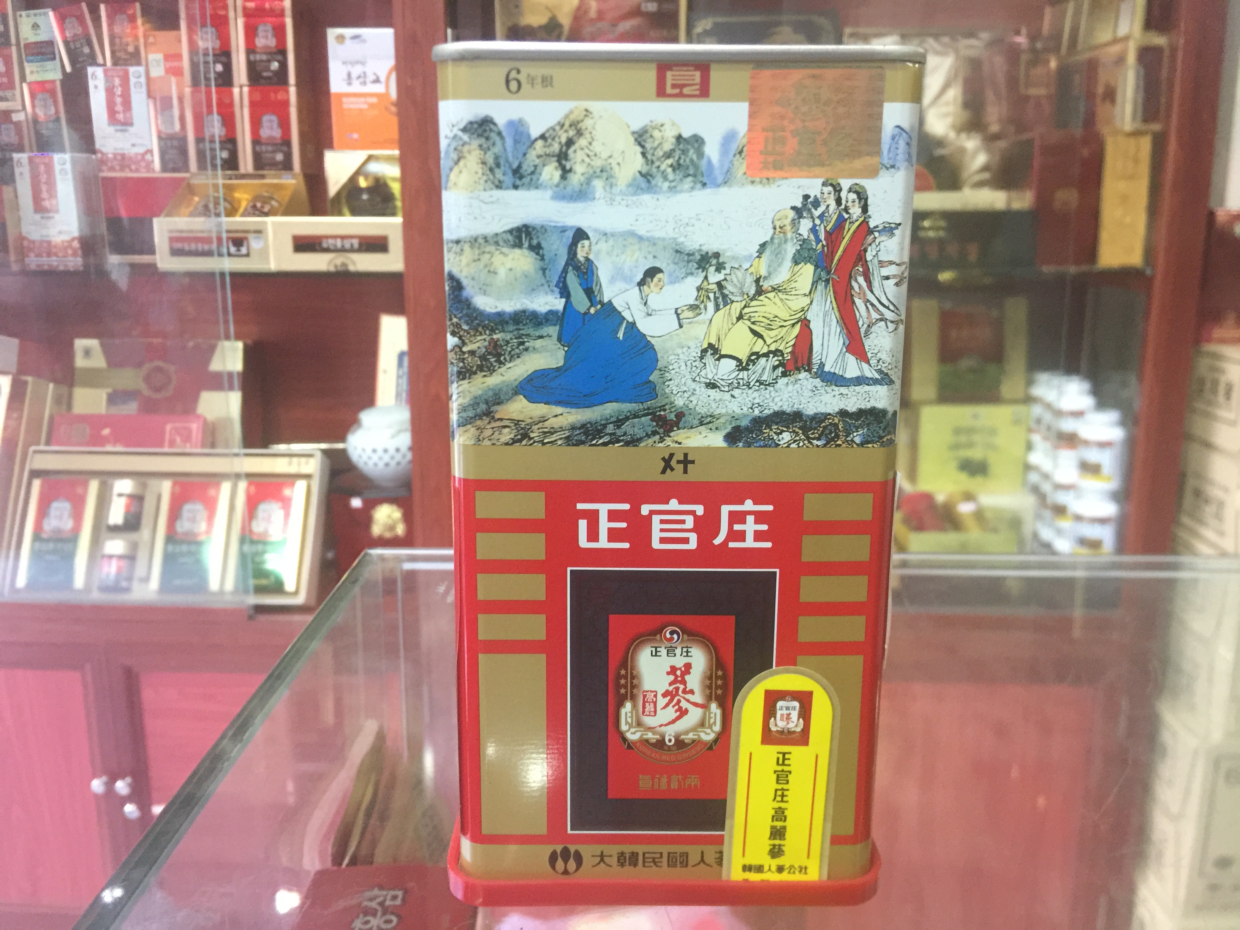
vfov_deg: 48.2
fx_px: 1039
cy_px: 465
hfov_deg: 61.7
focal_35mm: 29
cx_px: 620
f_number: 2.2
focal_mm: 4.15
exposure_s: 1/17
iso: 160
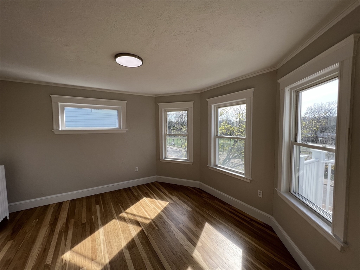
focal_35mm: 13
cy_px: 135
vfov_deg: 89.9
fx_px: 135
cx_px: 180
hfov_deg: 106.2
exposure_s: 1/410
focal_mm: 1.57
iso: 32
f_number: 1.8
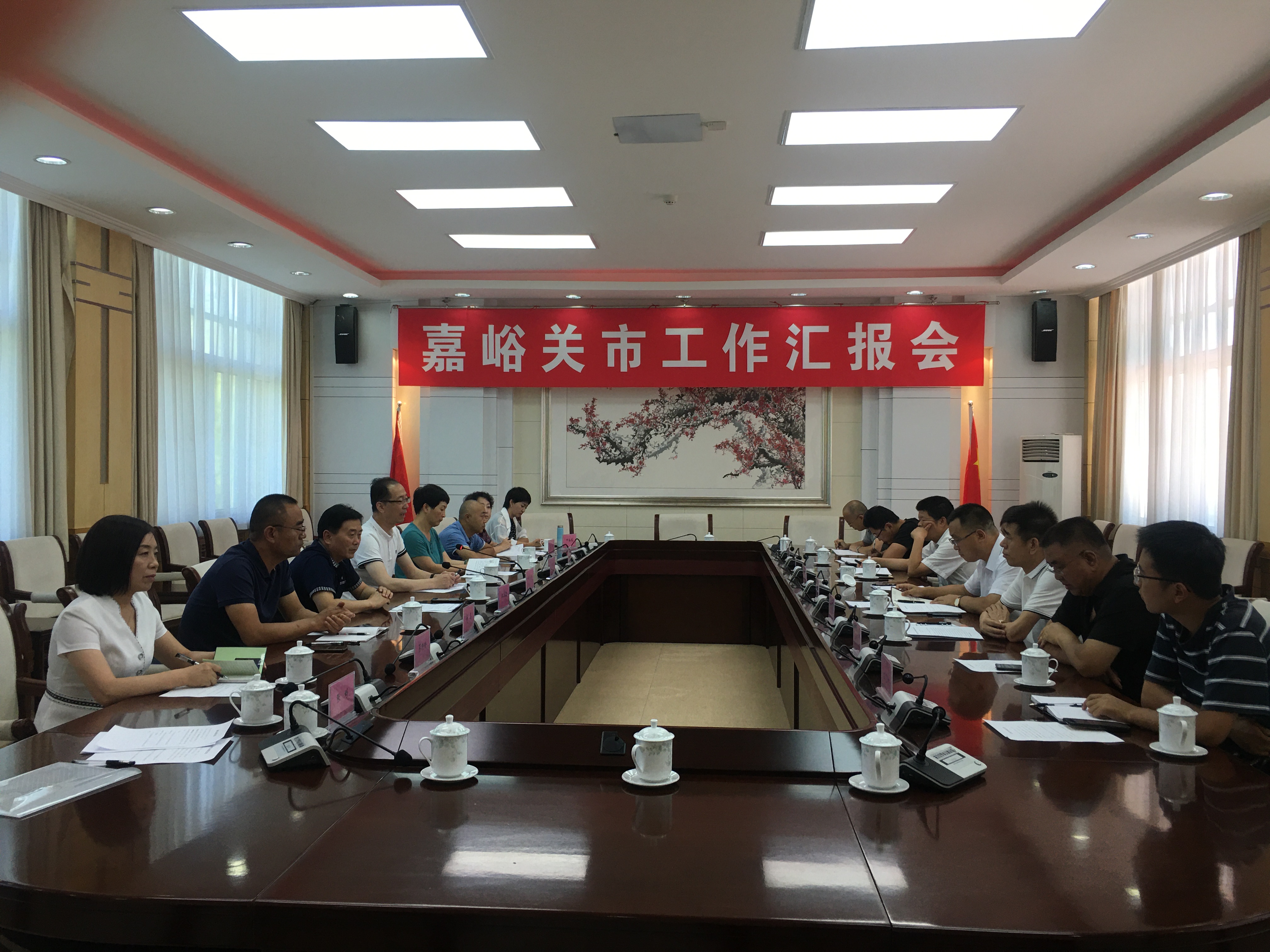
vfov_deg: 48.2
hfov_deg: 61.7
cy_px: 476
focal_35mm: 29
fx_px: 1064
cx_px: 635
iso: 25
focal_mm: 4.15
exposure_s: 1/33
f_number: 2.2
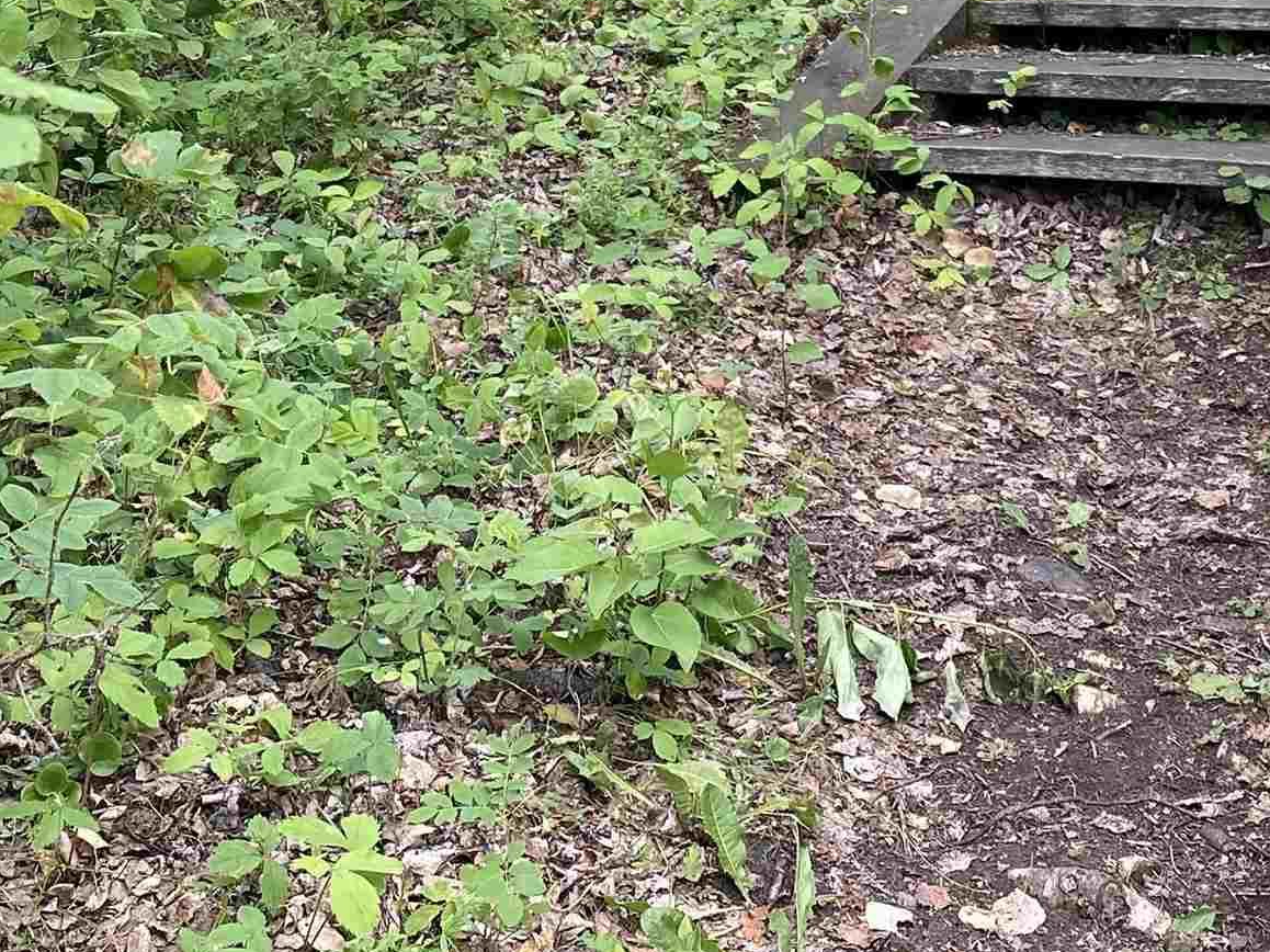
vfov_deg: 19.9
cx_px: 946
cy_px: -227
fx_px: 2531
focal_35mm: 69
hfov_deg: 27.8
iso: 32
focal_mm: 4.25
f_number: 1.8
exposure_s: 1/122
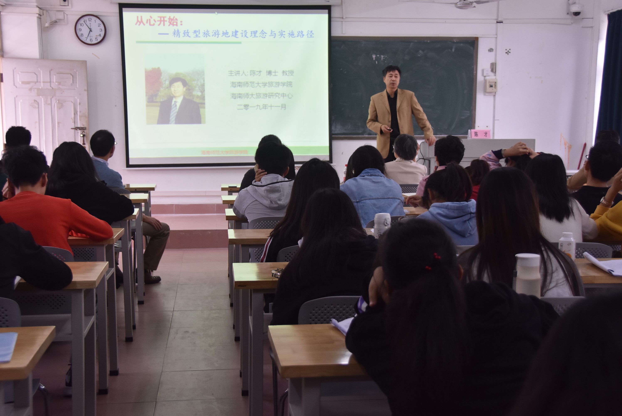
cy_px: 208
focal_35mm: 48
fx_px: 830
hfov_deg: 41.1
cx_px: 311
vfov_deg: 28.1
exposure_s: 1/90
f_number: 4.2
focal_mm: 32
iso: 1000
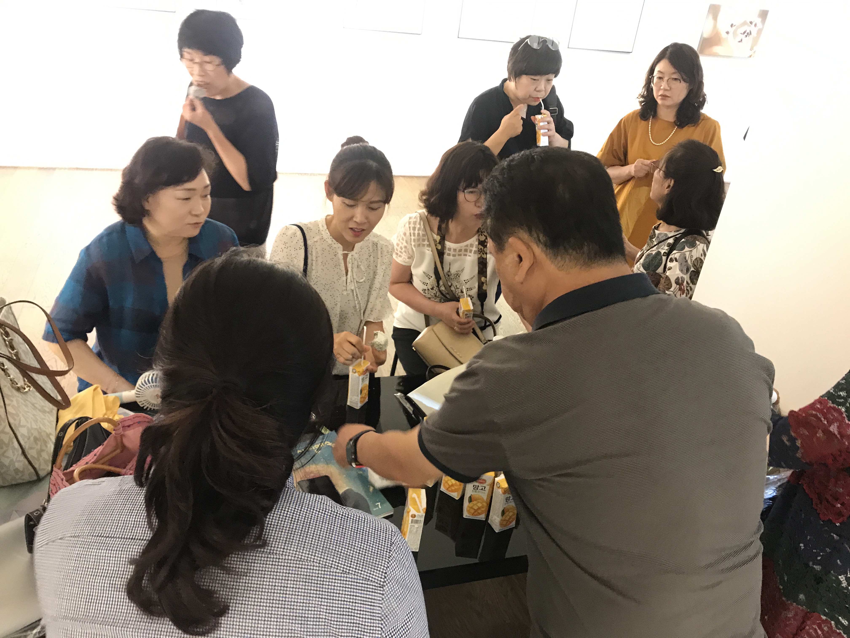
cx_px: 425
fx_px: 688
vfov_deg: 49.7
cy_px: 319
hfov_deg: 63.4
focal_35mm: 28
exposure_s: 1/13
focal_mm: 3.99
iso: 100
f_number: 1.8
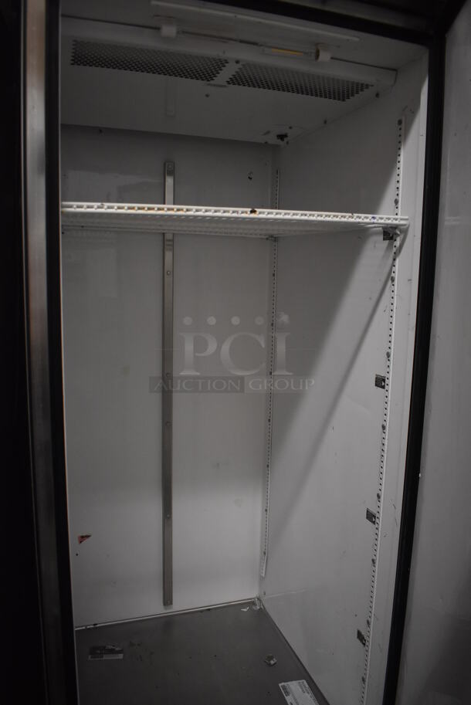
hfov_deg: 48.0
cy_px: 352
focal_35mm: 27
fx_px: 529
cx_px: 236
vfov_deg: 67.3
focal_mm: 18
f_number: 3.5
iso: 1800
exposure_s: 1/125
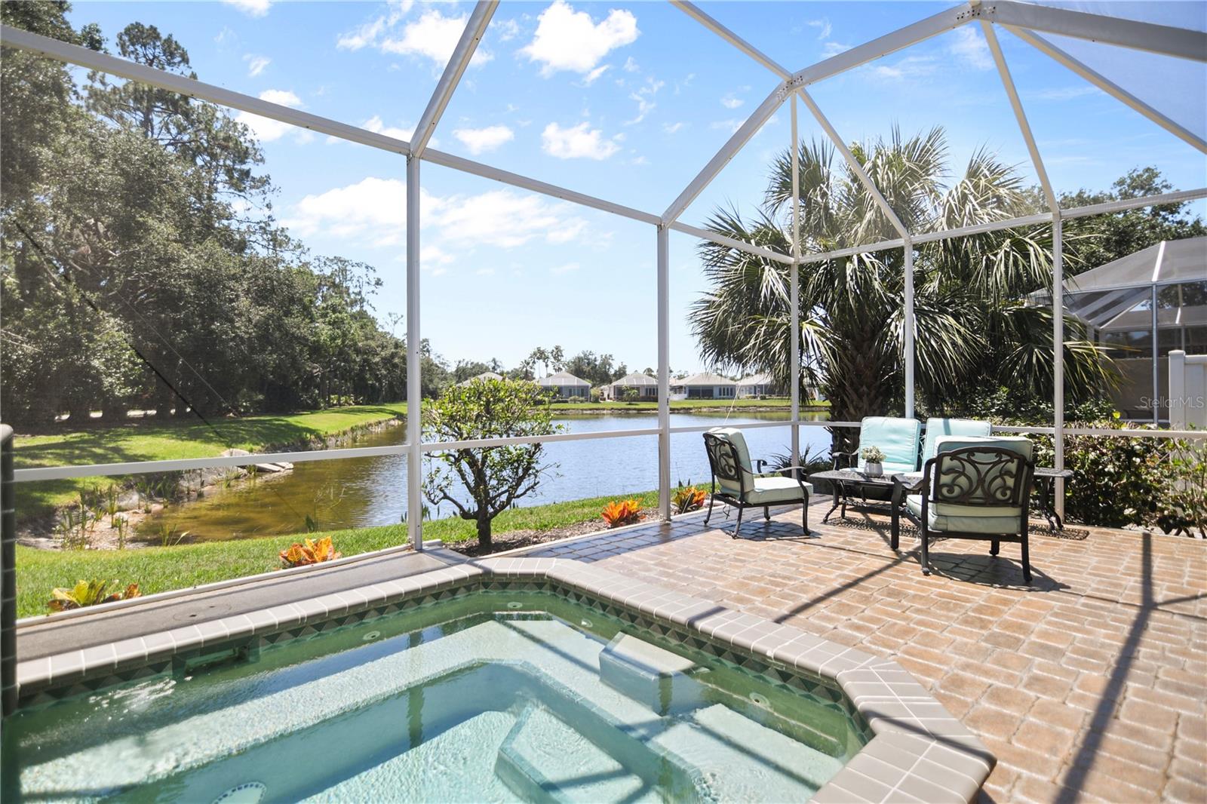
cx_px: 604
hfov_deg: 96.7
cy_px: 402
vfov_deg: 73.7
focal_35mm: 16
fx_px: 536
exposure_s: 1/400
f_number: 2.8
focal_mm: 11
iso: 100
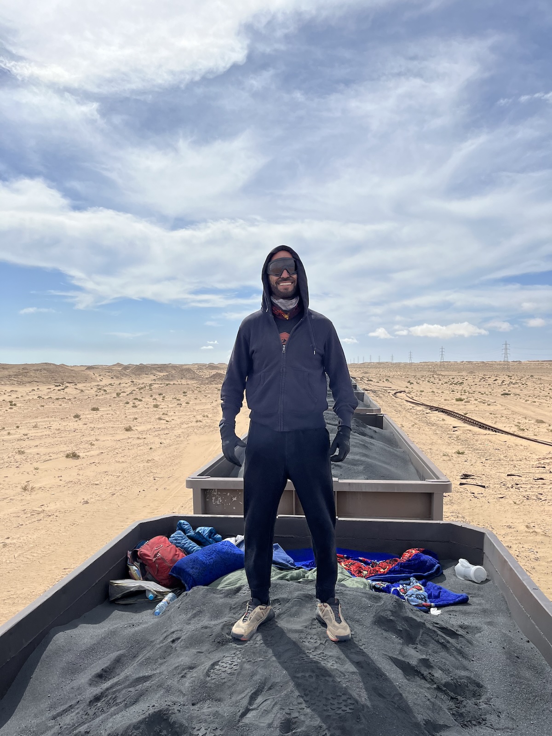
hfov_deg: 53.1
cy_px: 368
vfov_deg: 67.3
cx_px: 276
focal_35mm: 26
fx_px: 553
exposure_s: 1/9091
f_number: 1.6
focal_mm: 5.1
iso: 50
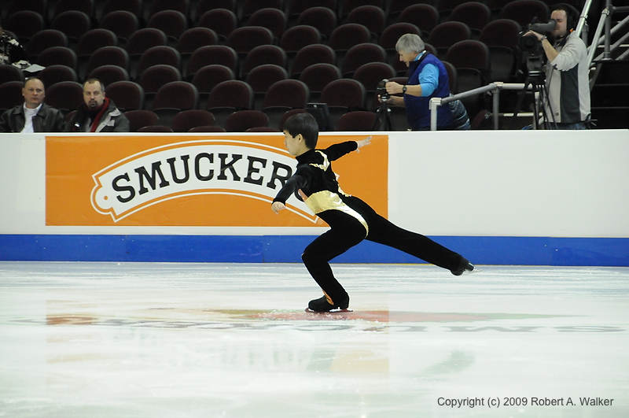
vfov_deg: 6.8
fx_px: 3533
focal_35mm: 202
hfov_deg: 10.2
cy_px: 209
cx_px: 314
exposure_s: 1/640
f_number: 5.6
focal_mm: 135
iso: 3200
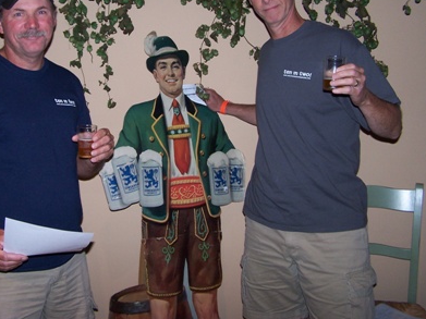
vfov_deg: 28.9
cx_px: 165
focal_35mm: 50
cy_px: 111
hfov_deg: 38.0
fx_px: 615
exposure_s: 1/60
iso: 140
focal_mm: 6.3
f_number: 2.8
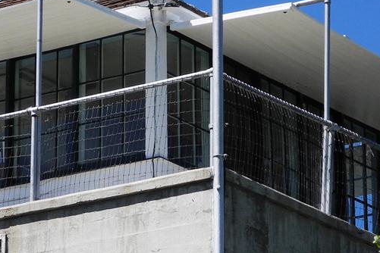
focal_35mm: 314
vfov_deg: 4.4
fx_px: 3314
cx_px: -3
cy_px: 247
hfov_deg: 6.5
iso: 100
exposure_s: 1/860
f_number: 4.5
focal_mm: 22.5
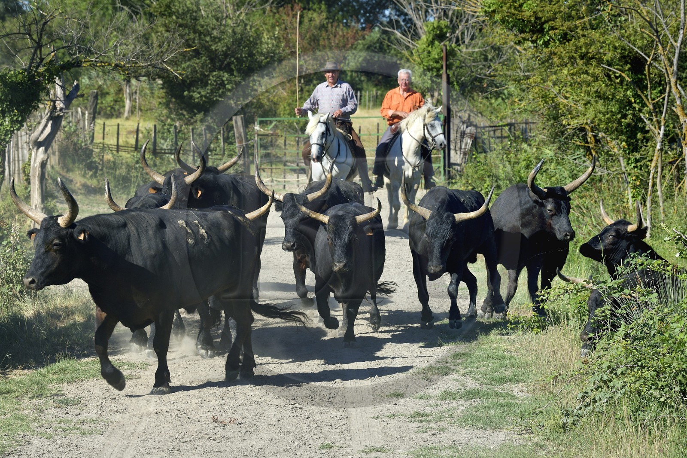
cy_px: 229
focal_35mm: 180
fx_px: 3434
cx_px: 344
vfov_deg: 7.6
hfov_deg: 11.4
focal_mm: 180
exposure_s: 1/500
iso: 400
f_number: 11
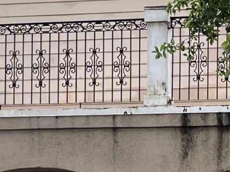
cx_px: 218
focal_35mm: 188
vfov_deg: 7.9
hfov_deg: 10.5
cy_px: 159
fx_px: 1249
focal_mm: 4.2
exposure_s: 1/270
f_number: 1.6
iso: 32
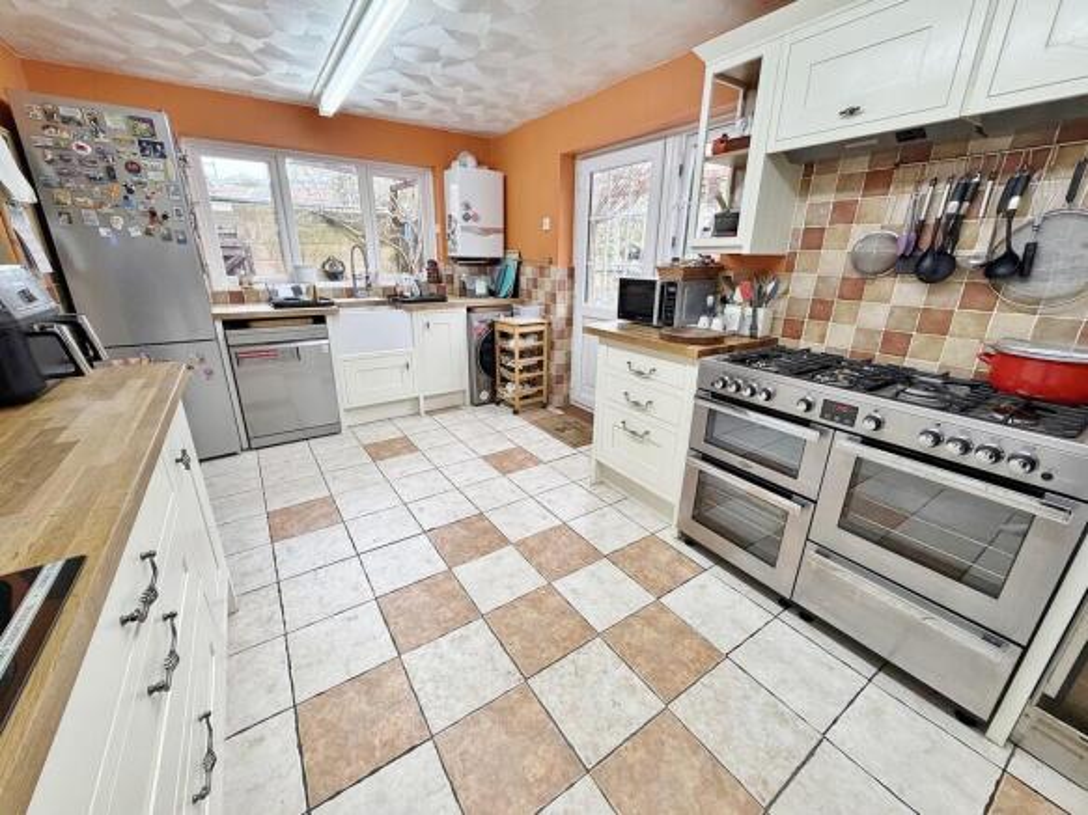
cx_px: 544
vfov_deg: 85.7
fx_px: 440
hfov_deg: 102.1
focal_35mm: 14
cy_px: 408
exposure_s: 1/100
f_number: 2.2
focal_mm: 2.22
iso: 250
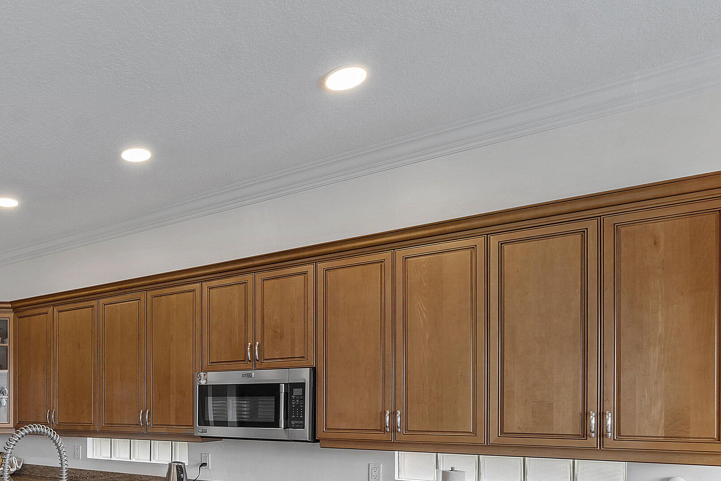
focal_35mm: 28
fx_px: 561
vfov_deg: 43.5
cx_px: 116
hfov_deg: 58.9
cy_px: 406
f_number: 11
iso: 160
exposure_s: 1/5
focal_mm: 10
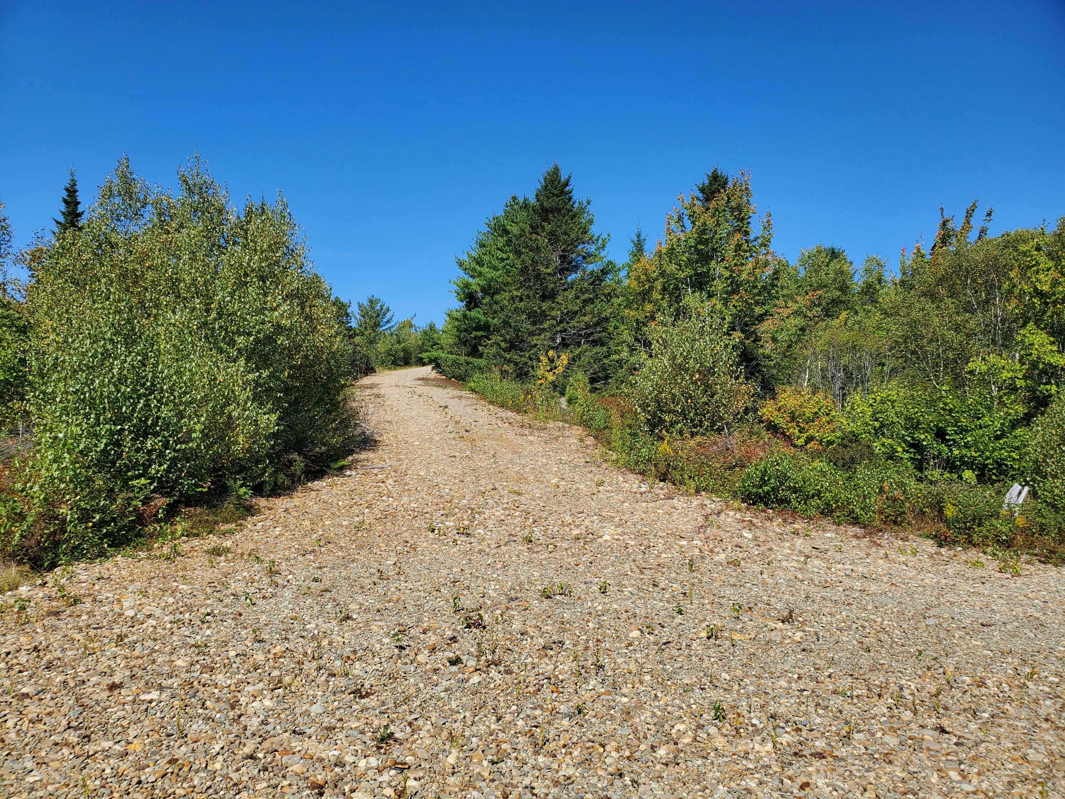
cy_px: 400
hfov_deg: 67.3
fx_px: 800
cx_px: 532
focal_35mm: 26
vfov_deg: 53.1
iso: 50
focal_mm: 4.3
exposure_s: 1/1703
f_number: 2.4
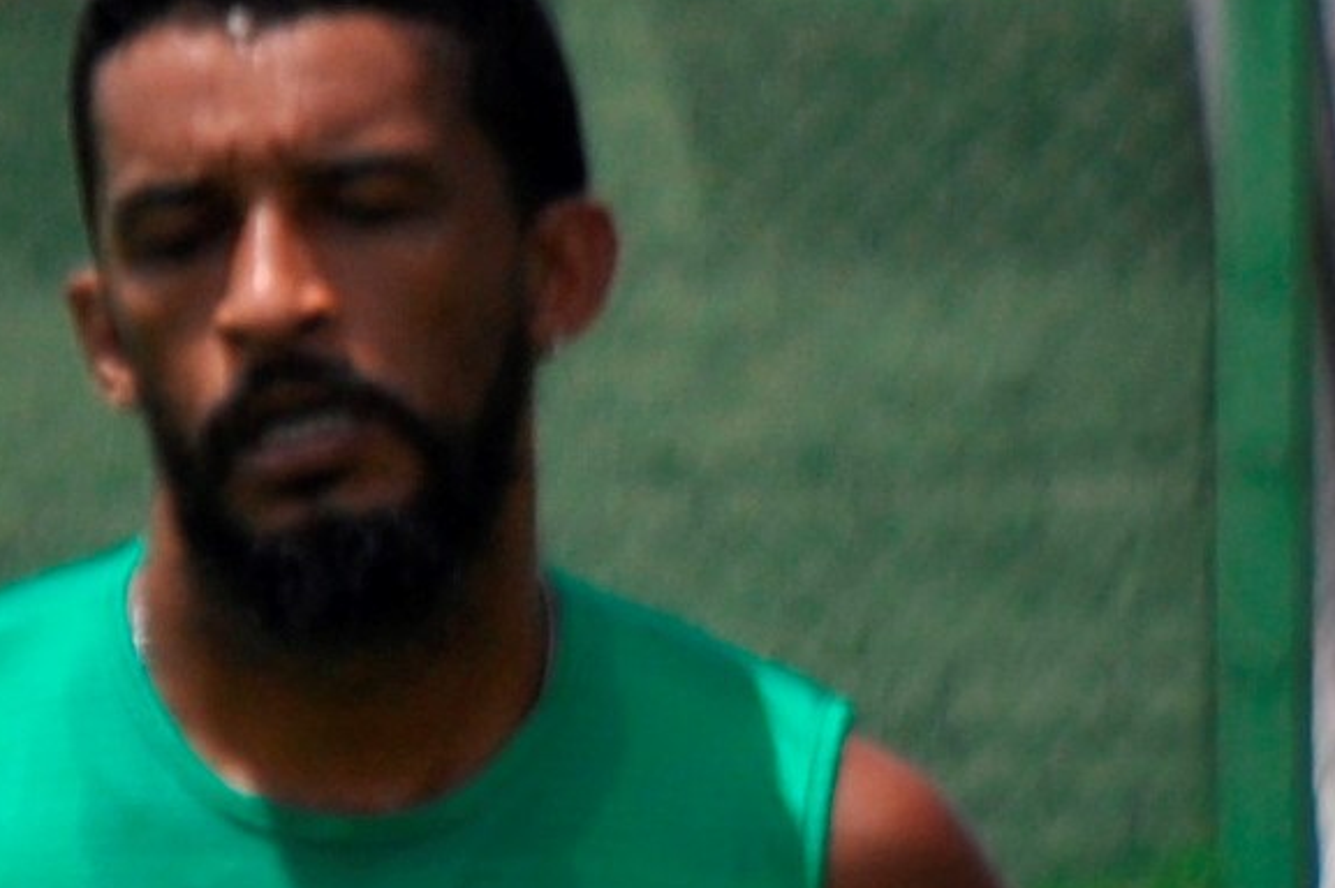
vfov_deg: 3.6
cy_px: 621
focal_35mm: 379
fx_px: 14044
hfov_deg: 5.4
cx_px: 418
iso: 200
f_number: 7.1
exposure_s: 1/800
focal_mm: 135
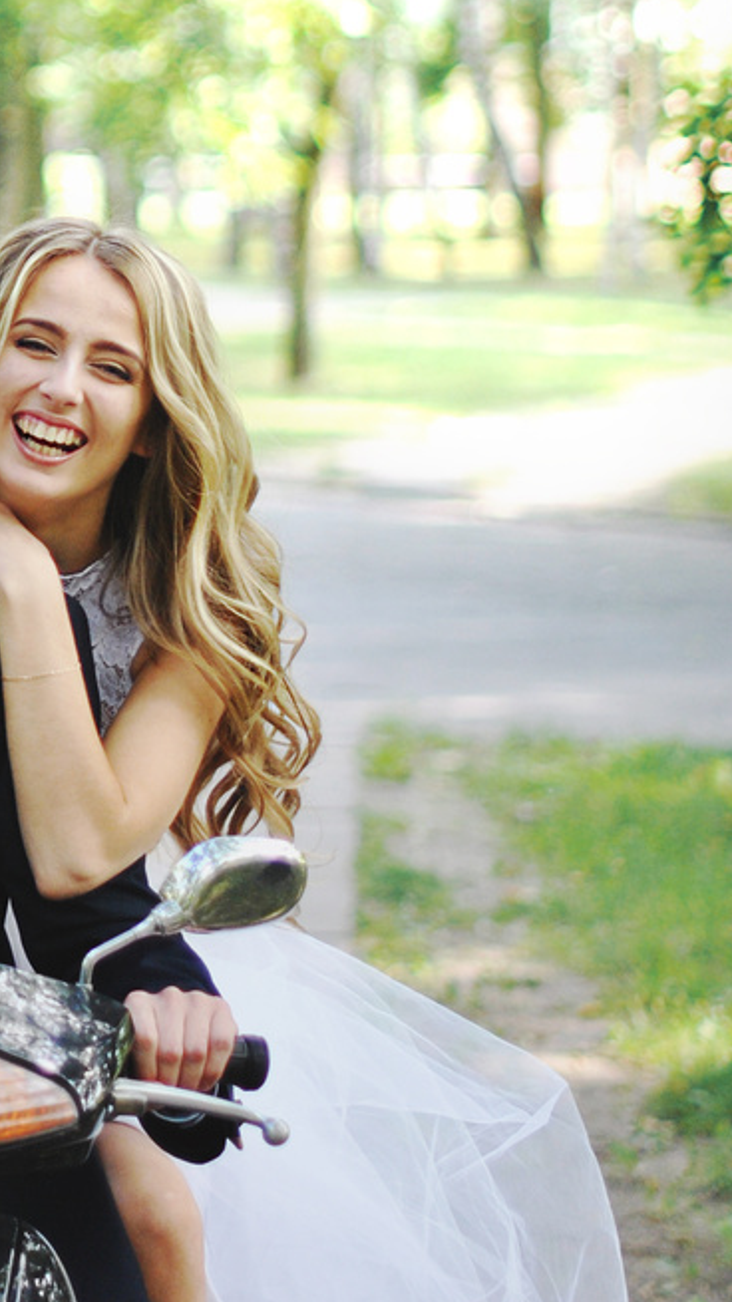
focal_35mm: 168
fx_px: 5802
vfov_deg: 12.6
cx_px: -178
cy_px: -34
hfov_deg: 7.2
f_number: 1.6
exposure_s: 1/500
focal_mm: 50
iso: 200
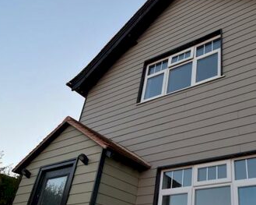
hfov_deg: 55.3
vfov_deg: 47.1
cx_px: 198
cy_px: 148
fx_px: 227
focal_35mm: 30
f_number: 7.1
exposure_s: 1/200
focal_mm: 10
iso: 400
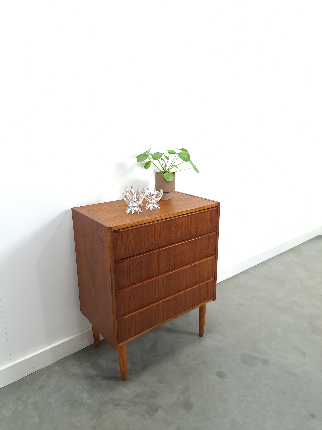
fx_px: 298
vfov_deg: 71.6
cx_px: 161
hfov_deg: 56.8
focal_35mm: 24
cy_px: 215
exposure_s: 1/50
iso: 400
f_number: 1.8
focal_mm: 5.23
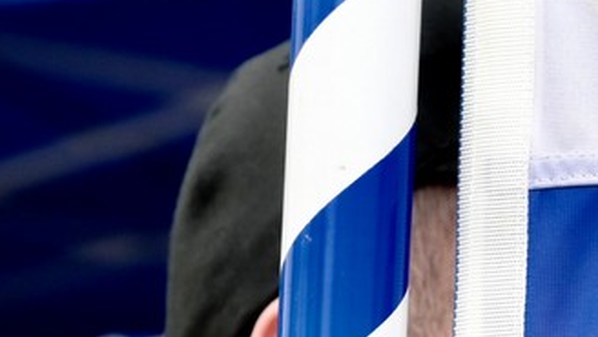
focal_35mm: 268
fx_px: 4252
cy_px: 149
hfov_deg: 7.8
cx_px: 972
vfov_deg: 4.5
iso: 500
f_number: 4
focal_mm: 70
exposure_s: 1/1250
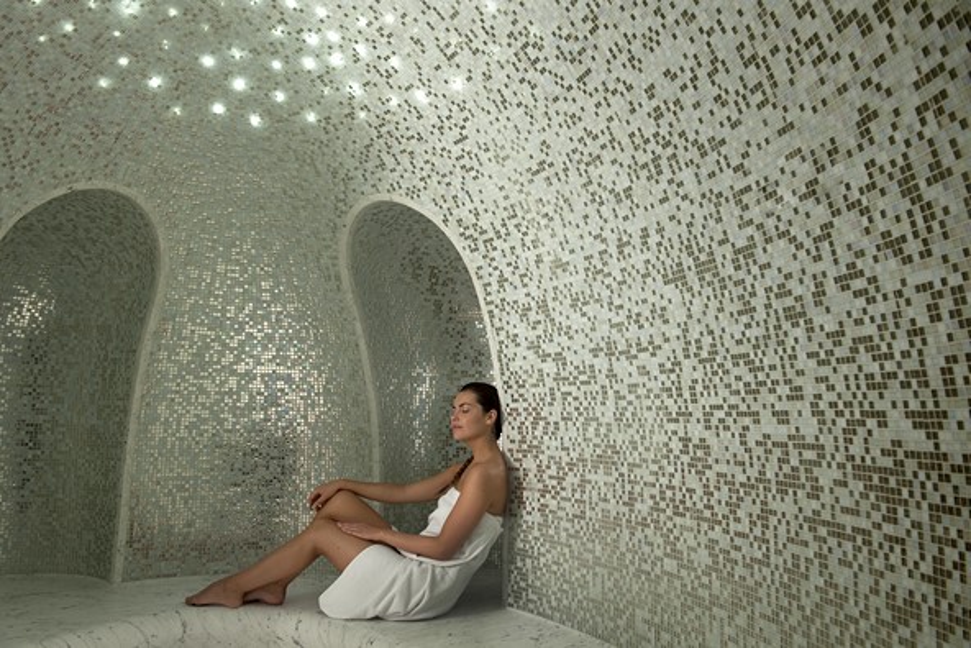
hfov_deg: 58.7
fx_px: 863
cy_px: 324
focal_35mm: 32
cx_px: 486
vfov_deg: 41.1
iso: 400
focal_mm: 32
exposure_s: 1/10
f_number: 5.6
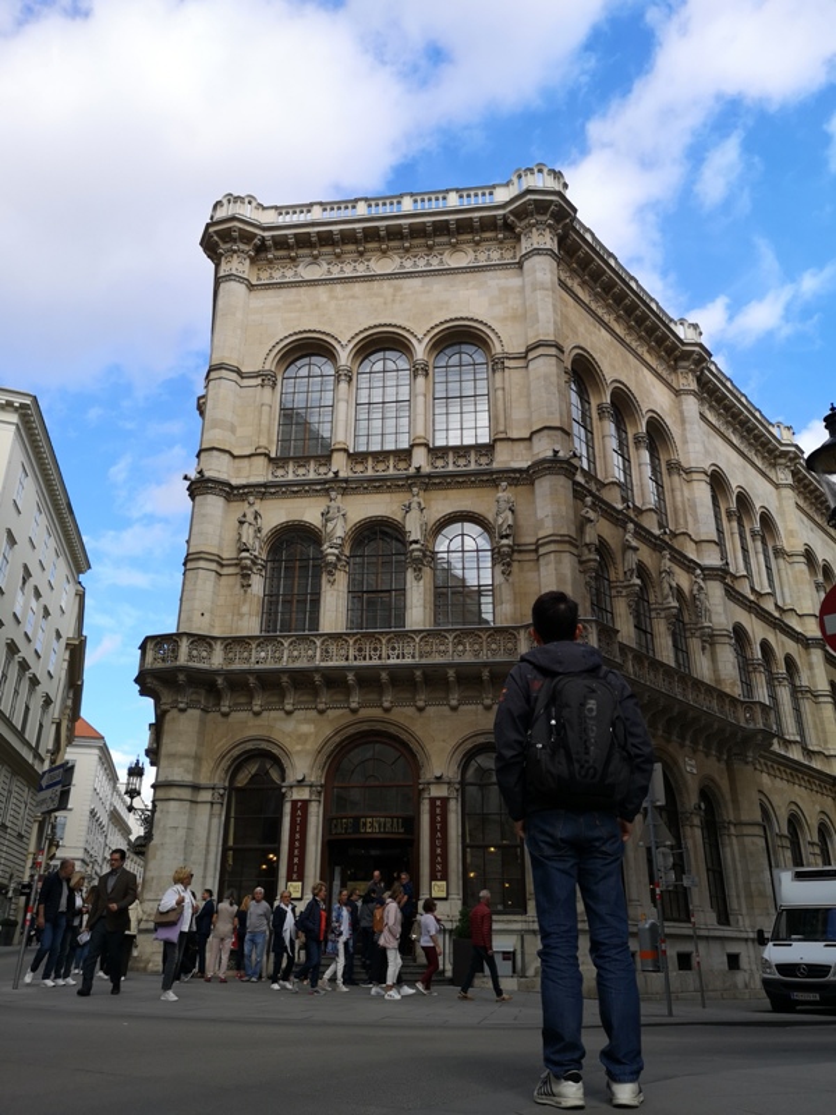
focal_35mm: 27
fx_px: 869
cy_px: 558
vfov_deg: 65.3
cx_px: 418
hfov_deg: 51.4
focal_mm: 3.95
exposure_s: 1/938
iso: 50
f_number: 1.8
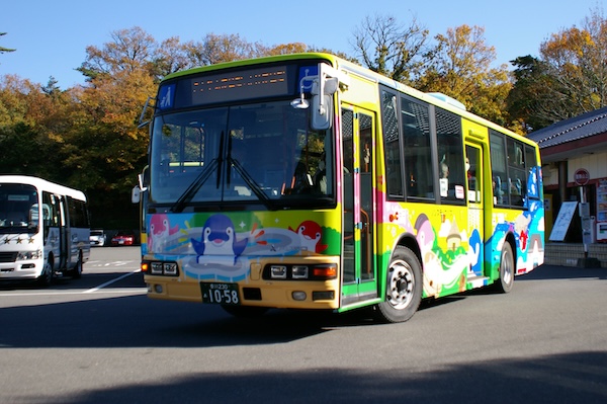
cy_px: 202
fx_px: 708
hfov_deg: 46.4
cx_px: 304
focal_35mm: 42
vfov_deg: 31.8
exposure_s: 1/2000
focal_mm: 28
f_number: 4
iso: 400
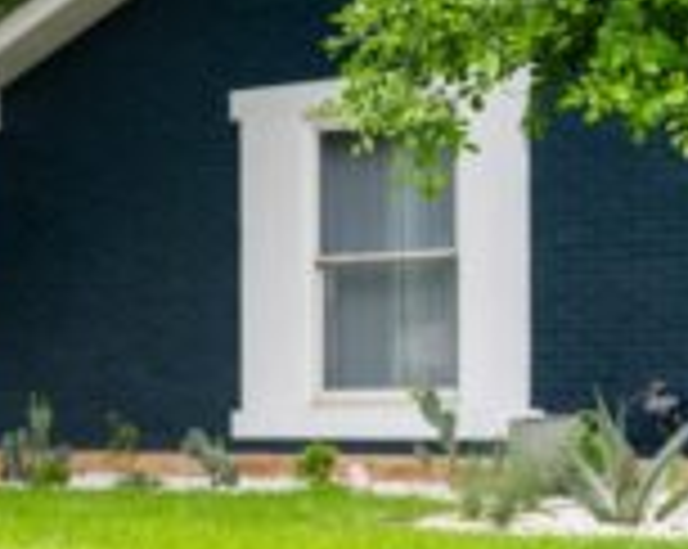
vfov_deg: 17.7
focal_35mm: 85
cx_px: 27
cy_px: 50
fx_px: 1729
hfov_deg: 21.8
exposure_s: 1/800
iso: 64
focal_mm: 33
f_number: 2.8
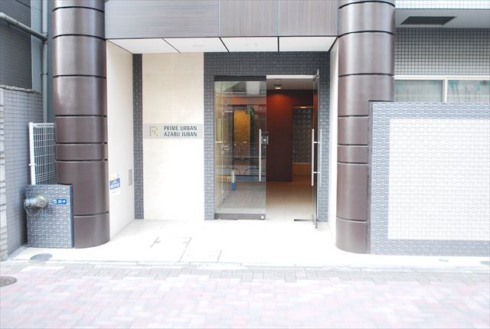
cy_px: 164
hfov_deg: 53.0
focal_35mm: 36
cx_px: 245
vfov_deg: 37.1
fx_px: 491
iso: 400
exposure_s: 1/80
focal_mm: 24
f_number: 4.2
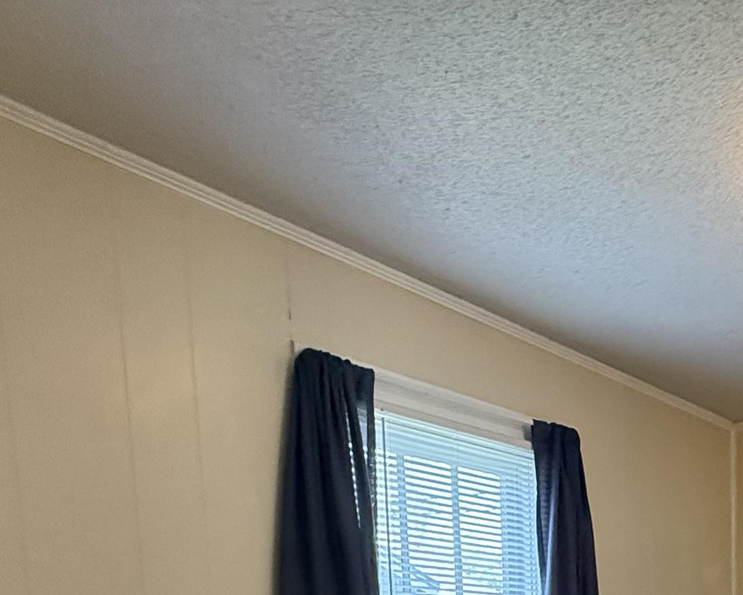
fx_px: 880
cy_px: 811
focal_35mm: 40
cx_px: 742
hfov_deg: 40.2
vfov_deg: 28.9
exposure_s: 1/120
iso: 640
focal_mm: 2.22
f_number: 2.2
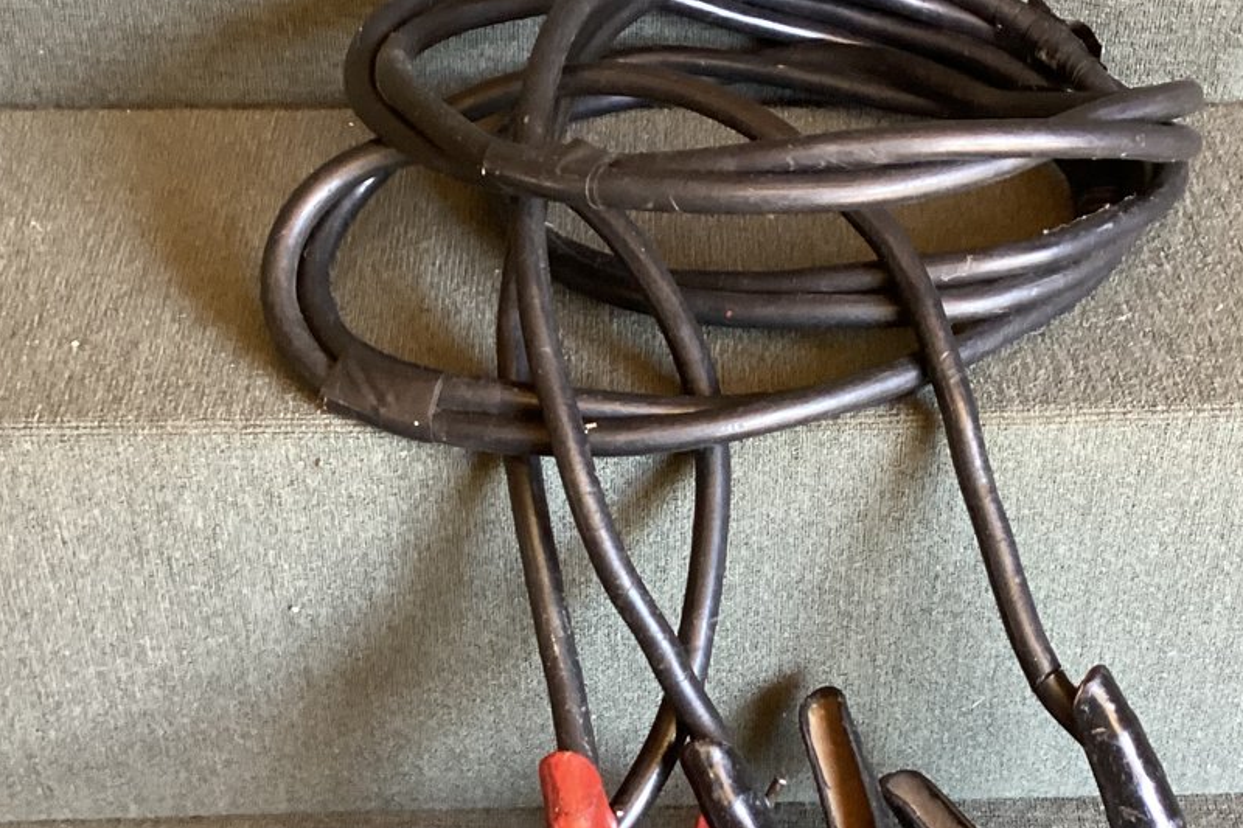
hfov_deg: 32.8
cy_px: 621
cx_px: 743
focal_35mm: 61
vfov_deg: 22.1
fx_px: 2106
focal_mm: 3.3
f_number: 2.4
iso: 320
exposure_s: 1/50
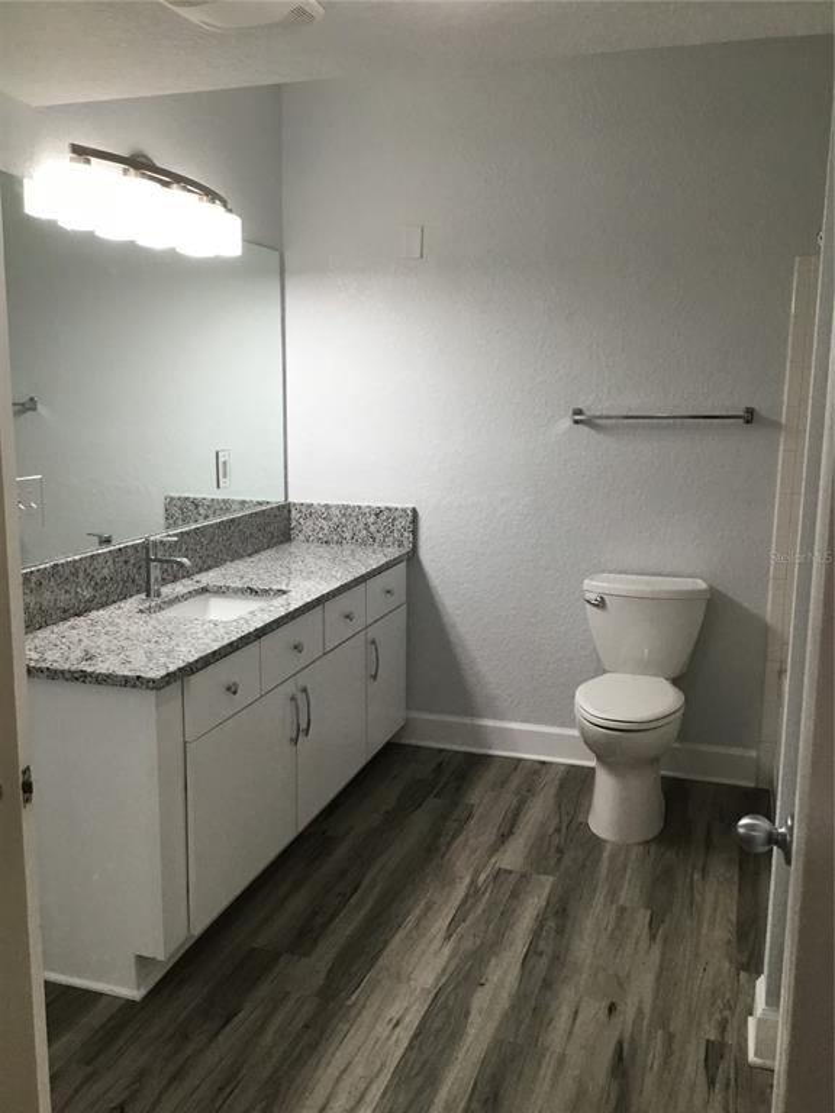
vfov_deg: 58.4
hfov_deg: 45.4
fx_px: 997
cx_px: 418
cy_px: 556
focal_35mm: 31
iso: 40
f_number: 2.4
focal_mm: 3.3
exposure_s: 1/30
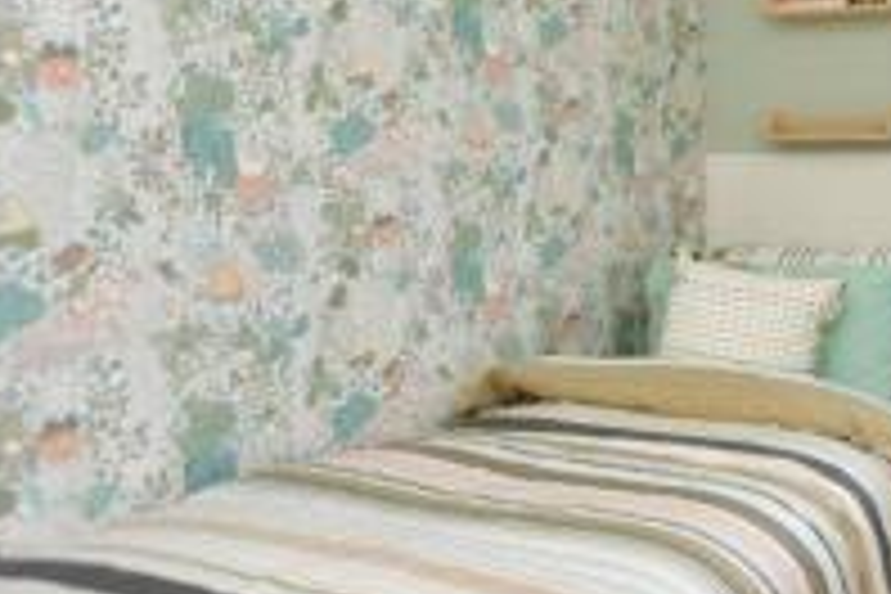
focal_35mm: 36
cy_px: 169
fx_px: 891
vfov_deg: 36.2
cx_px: 1022
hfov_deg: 40.6
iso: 160
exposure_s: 1/80
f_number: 4.5
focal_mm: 10
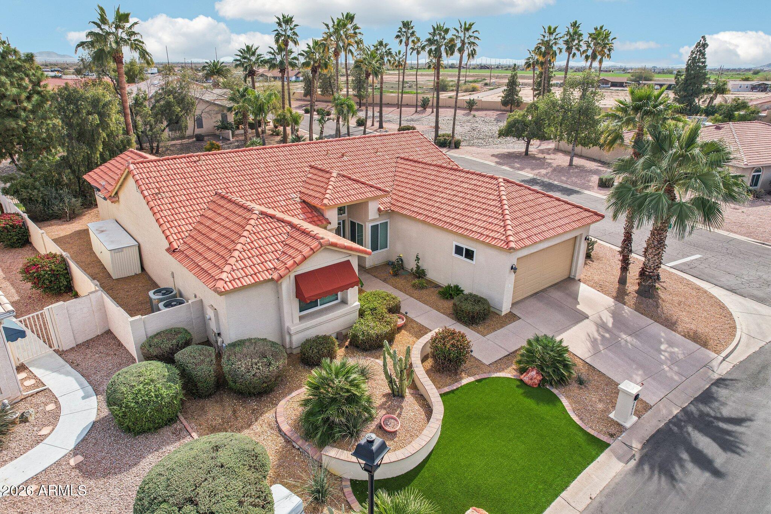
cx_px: 386
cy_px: 257
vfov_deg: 57.2
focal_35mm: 22
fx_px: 471
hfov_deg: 78.6
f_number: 2.8
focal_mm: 8.4
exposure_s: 1/1000
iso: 100
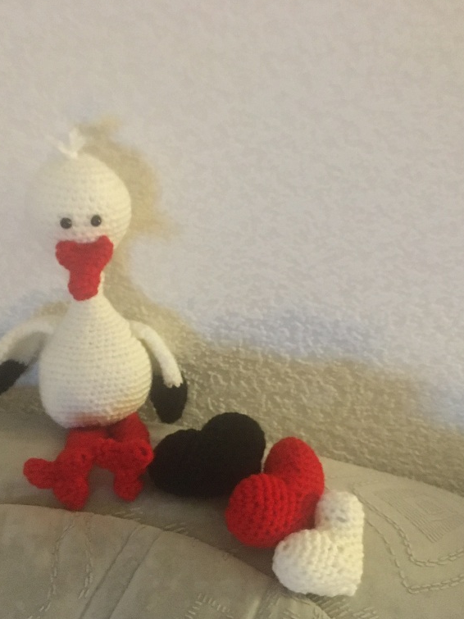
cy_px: 324
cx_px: 245
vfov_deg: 45.8
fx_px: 733
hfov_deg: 35.1
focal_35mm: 41
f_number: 2.2
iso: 640
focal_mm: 4.15
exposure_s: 1/17
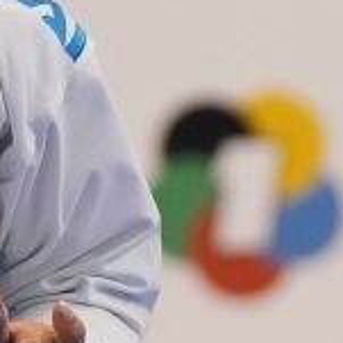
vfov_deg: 1.3
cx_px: 318
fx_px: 15056
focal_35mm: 1343
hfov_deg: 1.3
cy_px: 518
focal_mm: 89
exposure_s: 1/500
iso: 1250
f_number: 2.8
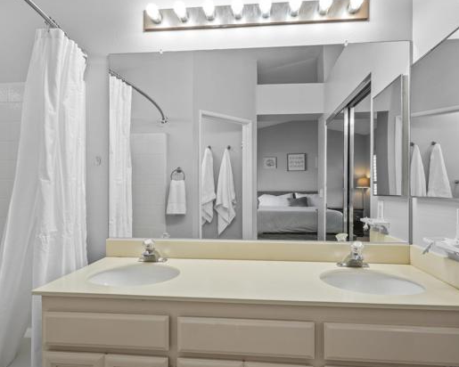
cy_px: 186
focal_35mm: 21
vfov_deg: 65.5
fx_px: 285
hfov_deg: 77.6
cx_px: 227
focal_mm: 12
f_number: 8
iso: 100
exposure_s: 1/1.67
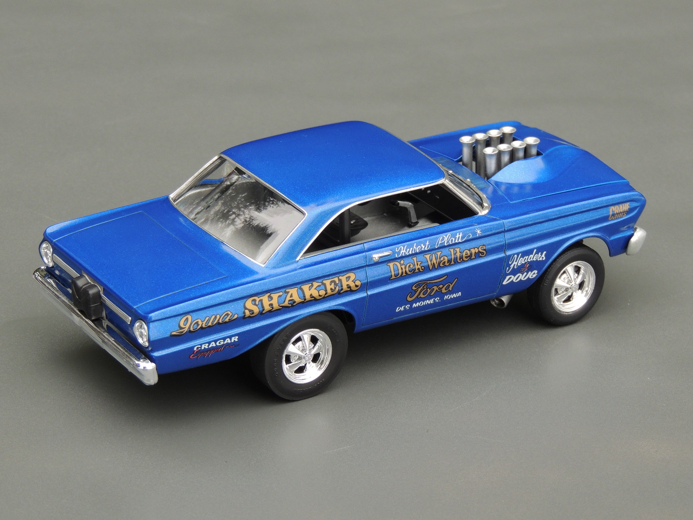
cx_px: 346
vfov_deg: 11.0
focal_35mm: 135
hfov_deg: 14.6
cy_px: 260
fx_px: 2703
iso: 220
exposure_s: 1/125
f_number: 4.3
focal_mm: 24
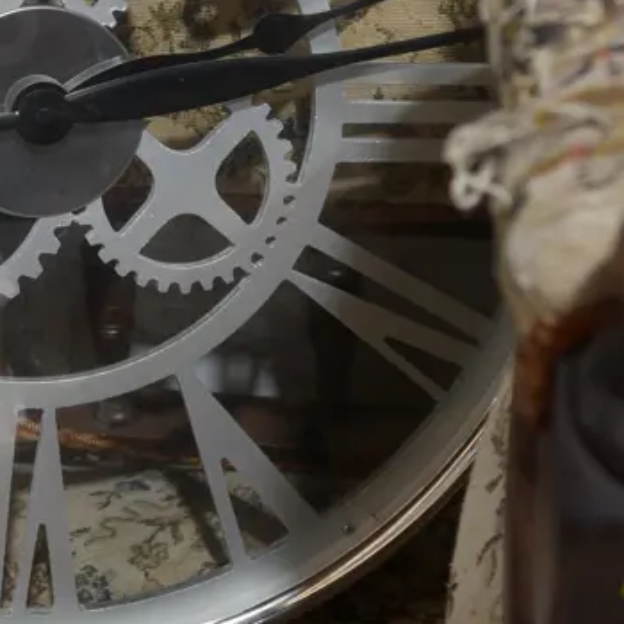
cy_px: 84
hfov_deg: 19.0
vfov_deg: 19.4
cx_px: -51
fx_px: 1795
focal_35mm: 88
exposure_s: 1/60
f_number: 4
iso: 250
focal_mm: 17
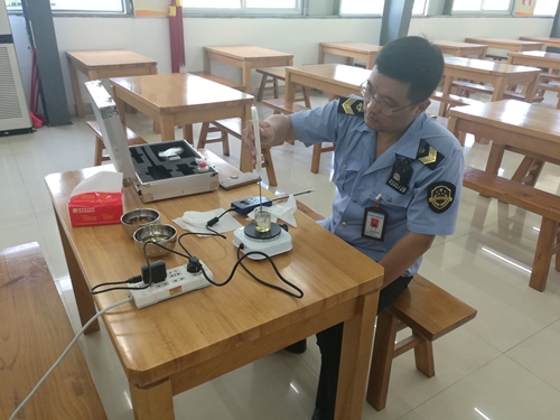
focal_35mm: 27
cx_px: 280
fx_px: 437
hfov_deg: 65.3
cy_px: 210
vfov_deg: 51.4
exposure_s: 1/33.3
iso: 125
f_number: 2
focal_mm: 4.04
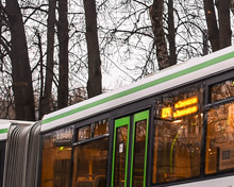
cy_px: 29
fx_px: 1223
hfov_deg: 10.7
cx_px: 287
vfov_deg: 8.7
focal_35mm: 177
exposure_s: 1/13
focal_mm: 23
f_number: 3.8
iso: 400
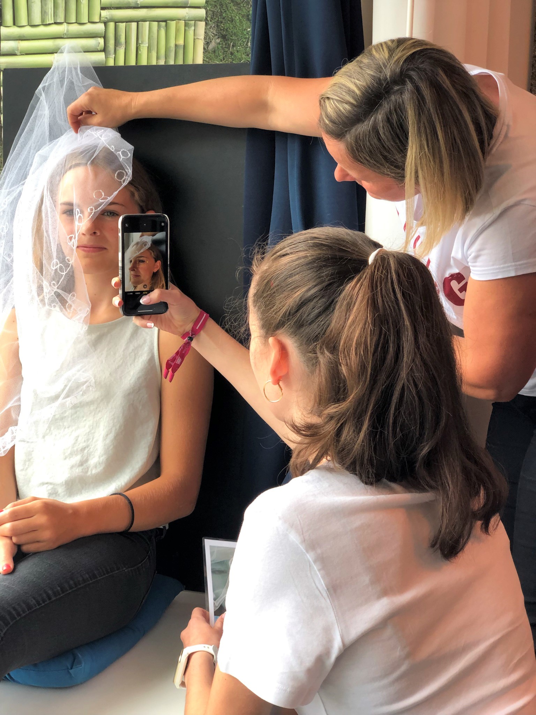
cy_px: 358
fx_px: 1074
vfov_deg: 36.8
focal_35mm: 52
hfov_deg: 28.0
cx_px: 268
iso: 32
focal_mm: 6
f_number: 2.4
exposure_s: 1/60
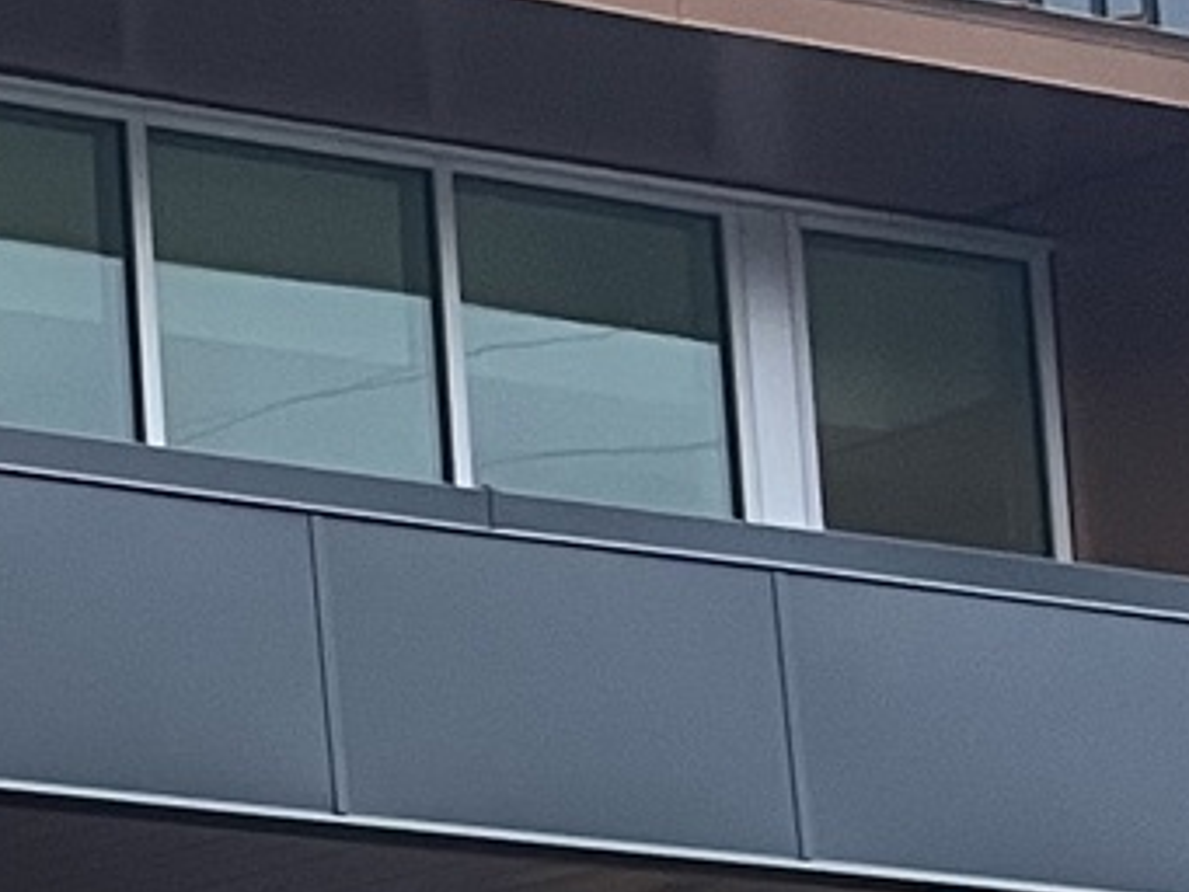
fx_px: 5360
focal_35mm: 156
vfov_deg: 9.4
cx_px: -2001
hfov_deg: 10.3
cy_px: 1153
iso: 125
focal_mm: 5.1
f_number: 1.6
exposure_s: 1/60
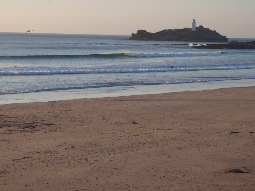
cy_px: 96
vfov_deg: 14.5
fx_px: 751
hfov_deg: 19.3
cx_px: 128
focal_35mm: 102
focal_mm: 18.2
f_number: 5.1
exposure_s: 1/200
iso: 64
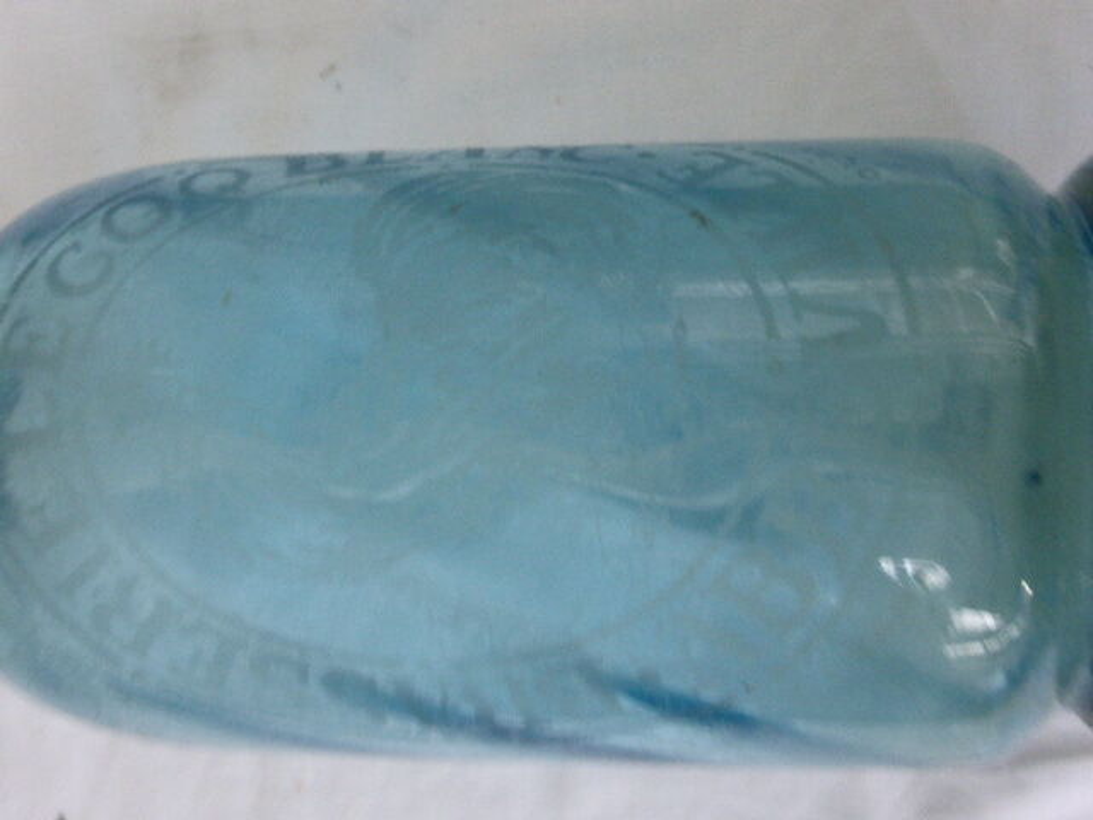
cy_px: 410
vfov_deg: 36.0
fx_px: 1263
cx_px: 546
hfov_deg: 46.8
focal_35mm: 40
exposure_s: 1/5
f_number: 3.9
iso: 400
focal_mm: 6.9
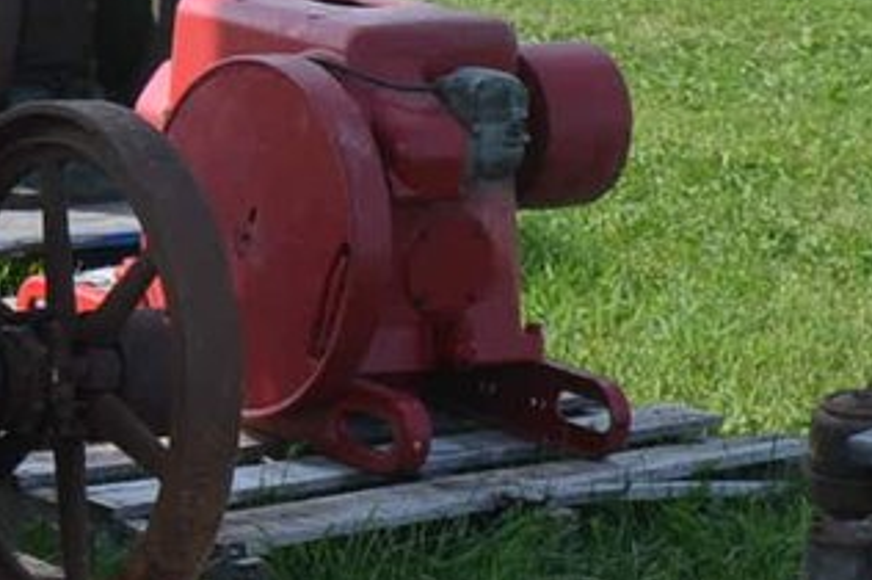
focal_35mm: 195
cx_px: -665
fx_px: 4718
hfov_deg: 10.0
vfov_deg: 6.9
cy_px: 905
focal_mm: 24
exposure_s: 1/250
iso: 200
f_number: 8
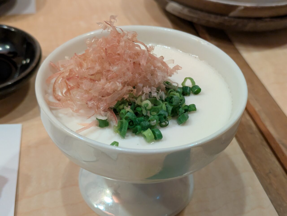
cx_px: 144
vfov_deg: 28.6
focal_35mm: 51
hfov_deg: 37.5
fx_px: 423
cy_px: 108
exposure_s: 1/25
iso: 384
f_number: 1.89
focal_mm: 5.43
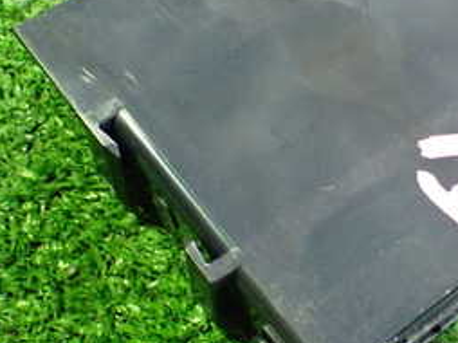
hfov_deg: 26.9
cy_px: 164
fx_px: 939
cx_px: 364
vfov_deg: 20.7
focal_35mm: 71
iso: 800
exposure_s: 1/30
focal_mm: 5.4
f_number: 2.3
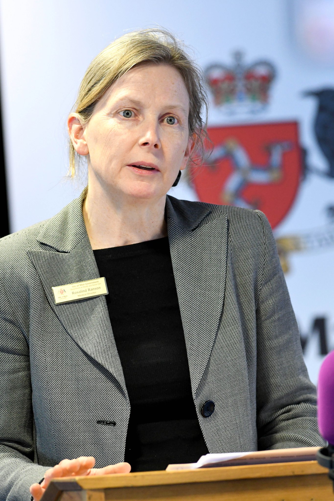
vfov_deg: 4.6
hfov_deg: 3.1
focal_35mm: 450
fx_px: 6263
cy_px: 250
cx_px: 167
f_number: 5
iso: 3200
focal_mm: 300
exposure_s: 1/200
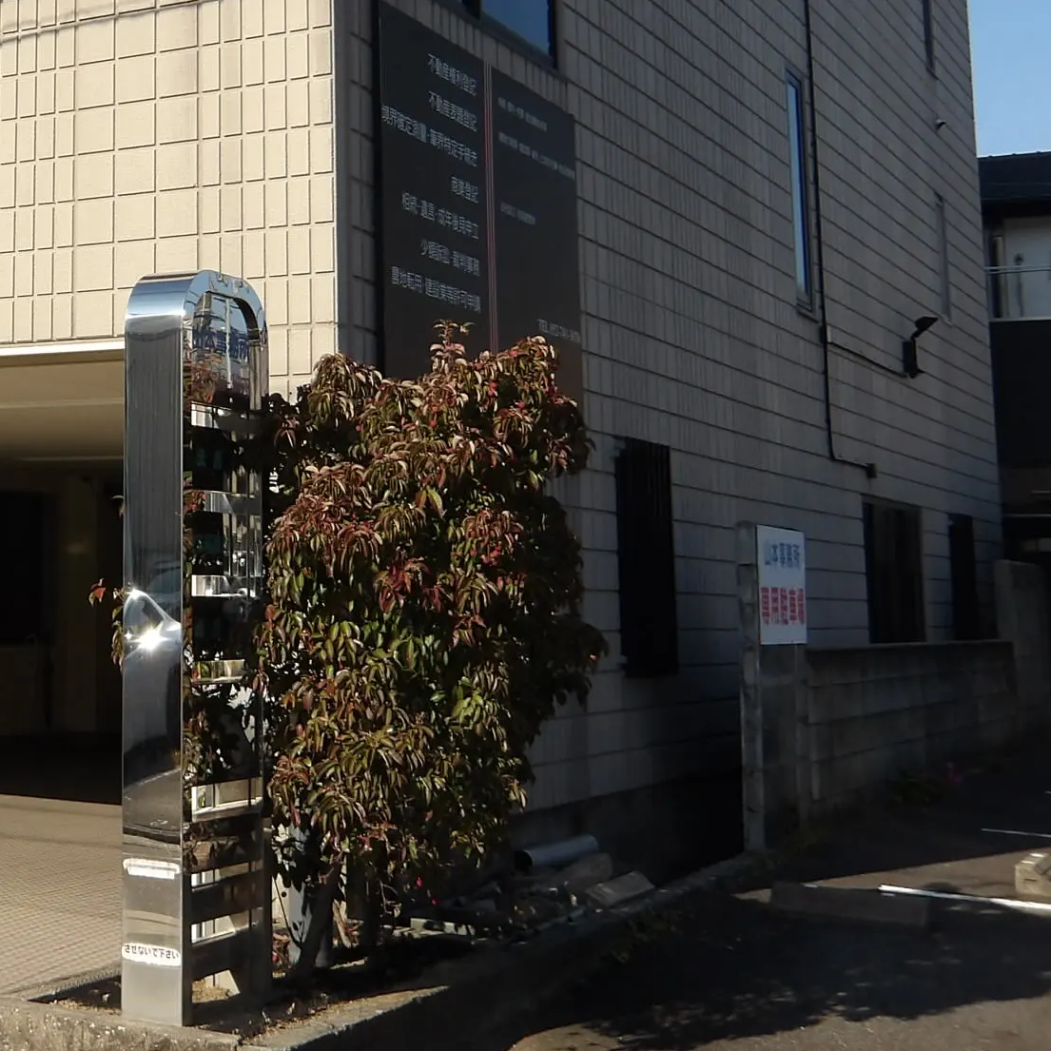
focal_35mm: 56
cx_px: -92
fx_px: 1924
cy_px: 269
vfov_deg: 30.1
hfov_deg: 28.0
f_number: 10.4
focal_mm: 4.9
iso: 100
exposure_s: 1/144
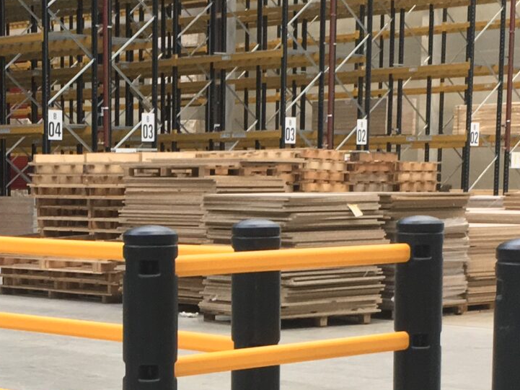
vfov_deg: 14.1
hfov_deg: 18.8
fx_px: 1548
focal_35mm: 103
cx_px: 71
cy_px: 400
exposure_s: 1/33
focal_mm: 4.15
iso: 100
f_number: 2.2
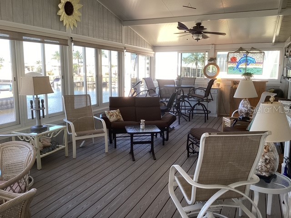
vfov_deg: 45.4
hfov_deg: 58.4
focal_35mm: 31
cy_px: 109
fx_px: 261
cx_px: 146
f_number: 2.4
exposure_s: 1/60
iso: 64
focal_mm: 3.3
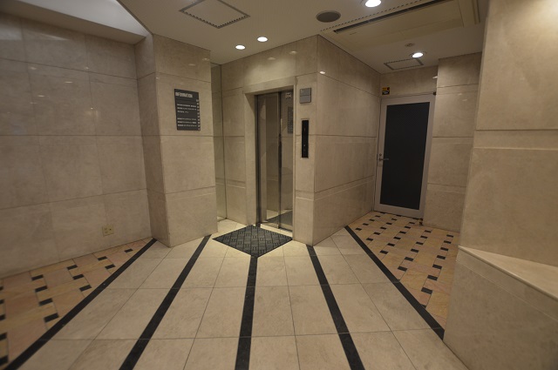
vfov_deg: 77.2
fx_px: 232
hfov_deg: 100.5
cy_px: 185
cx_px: 279
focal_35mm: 15
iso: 400
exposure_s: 1/60
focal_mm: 10
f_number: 4
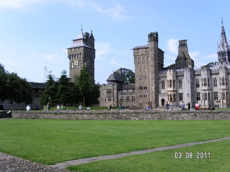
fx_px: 252
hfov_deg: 49.0
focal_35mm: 38
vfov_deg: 37.7
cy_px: 86
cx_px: 115
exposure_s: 1/350
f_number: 5.6
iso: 100
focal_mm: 7.8
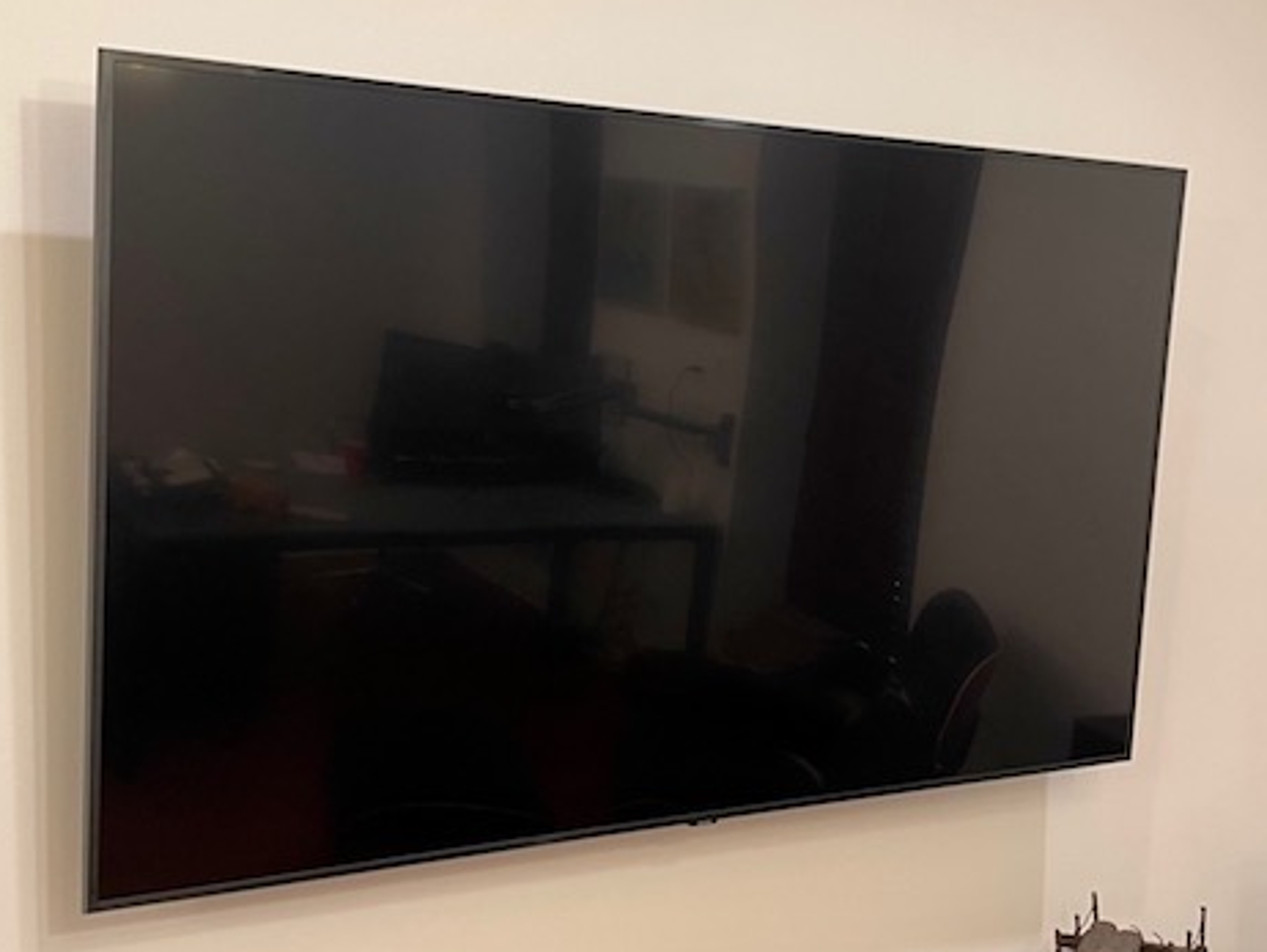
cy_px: 466
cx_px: 598
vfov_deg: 32.2
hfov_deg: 42.0
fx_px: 1648
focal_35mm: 45
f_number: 1.6
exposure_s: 1/60
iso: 80
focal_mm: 5.1
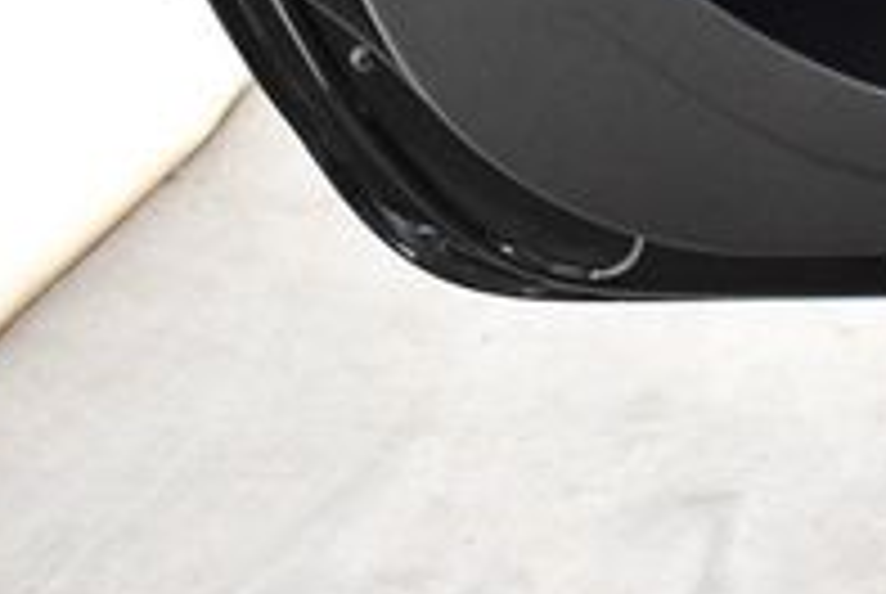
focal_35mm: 117
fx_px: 2884
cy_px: -328
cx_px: 1165
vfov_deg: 11.2
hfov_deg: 16.5
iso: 3200
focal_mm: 18
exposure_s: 1/100
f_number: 3.5
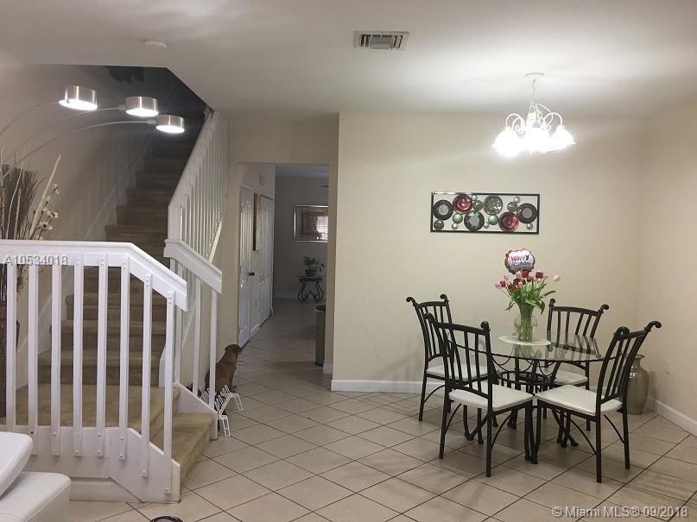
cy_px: 261
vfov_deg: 48.2
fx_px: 584
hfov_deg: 61.7
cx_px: 348
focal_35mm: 29
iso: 40
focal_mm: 4.15
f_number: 2.2
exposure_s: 1/30
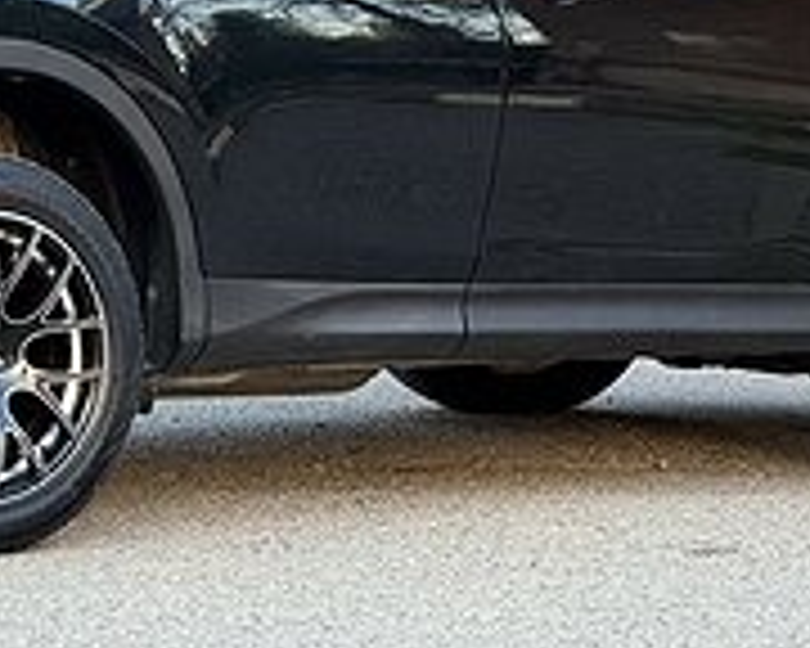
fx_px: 5490
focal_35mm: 229
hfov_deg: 8.4
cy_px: -9
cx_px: 148
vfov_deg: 6.7
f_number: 2.8
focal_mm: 9
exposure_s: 1/99
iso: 100
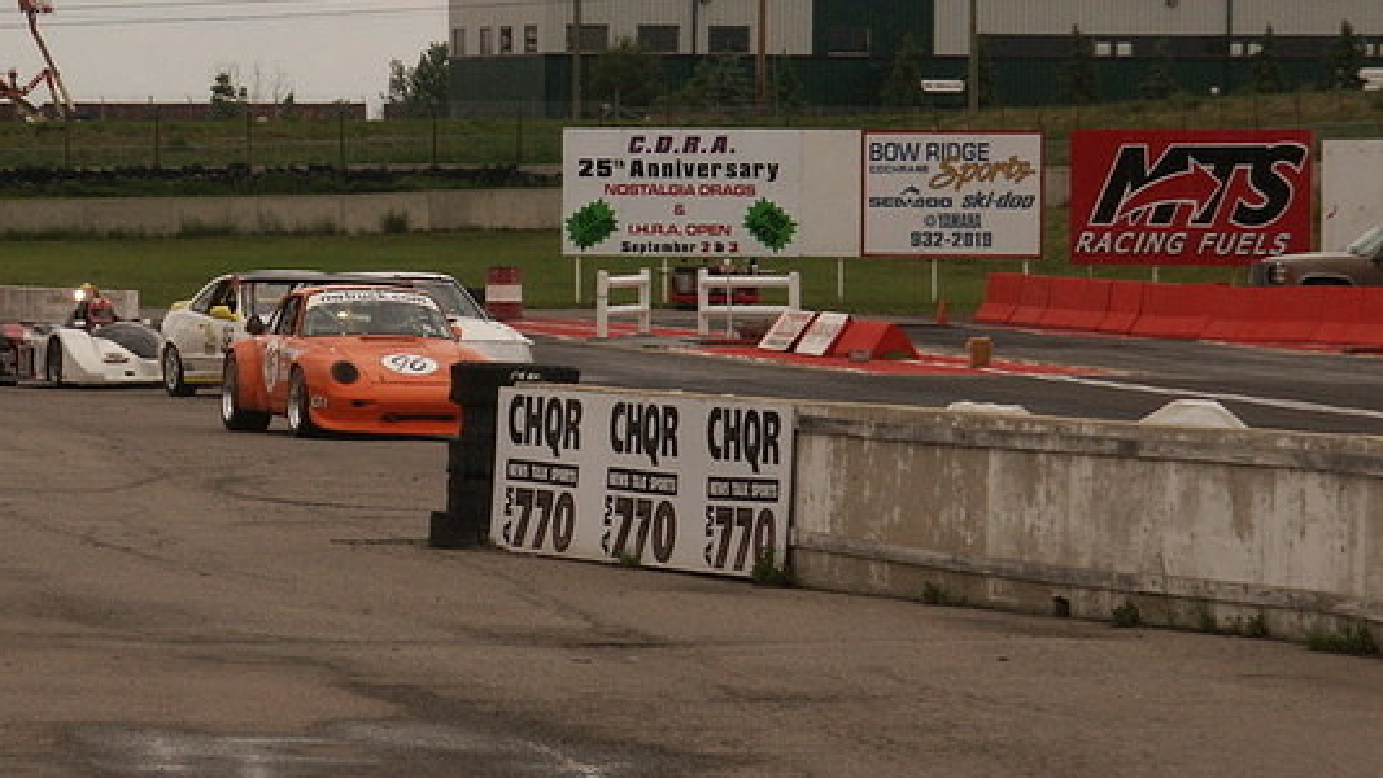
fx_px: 11223
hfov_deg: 7.0
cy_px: 314
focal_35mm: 306
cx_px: 433
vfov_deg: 4.0
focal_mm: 47.25
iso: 100
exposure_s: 1/750
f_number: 5.6
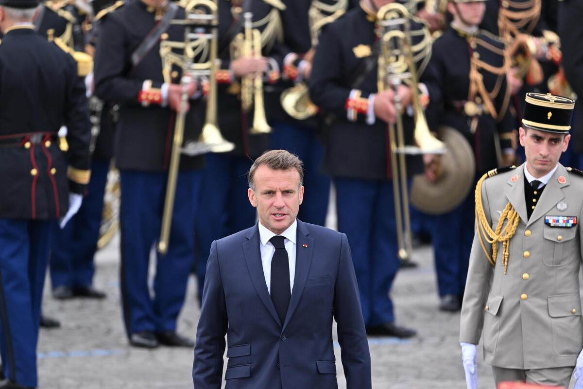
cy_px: 194
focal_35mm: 600
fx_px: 9716
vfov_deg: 2.3
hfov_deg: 3.4
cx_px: 292
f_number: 6.3
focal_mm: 600
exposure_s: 1/500
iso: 500
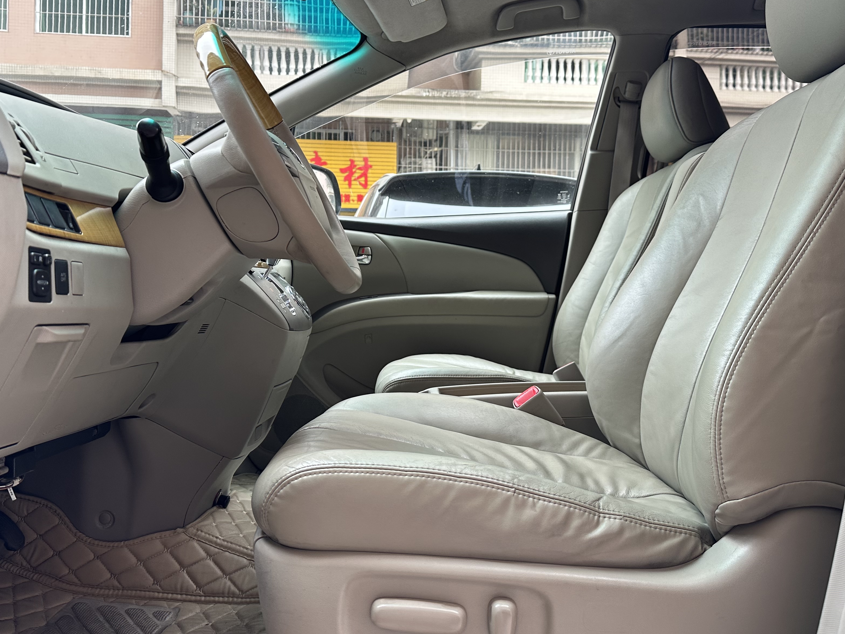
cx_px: 406
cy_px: 281
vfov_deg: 45.4
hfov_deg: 58.3
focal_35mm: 31
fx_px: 757
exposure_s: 1/121
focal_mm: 6.86
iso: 100
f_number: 1.78
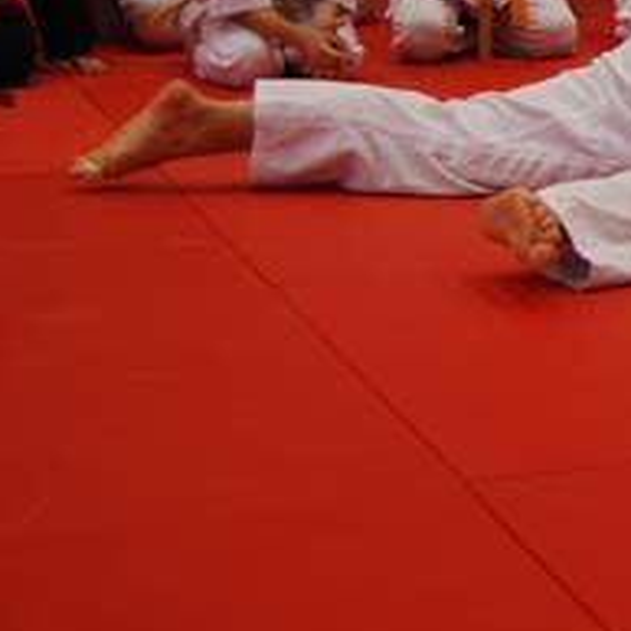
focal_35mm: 123
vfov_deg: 13.9
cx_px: 899
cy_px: 3
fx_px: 2543
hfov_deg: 13.5
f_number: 4.5
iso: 200
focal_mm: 31
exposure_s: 1/30
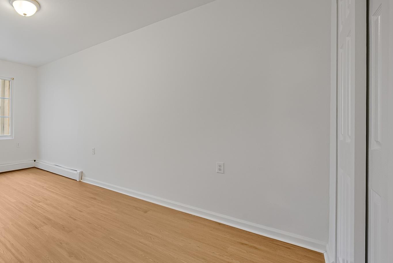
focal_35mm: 18
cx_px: 111
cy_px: 130
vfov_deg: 67.4
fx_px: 197
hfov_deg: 84.5
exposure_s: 1/5
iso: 800
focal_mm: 12
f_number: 10
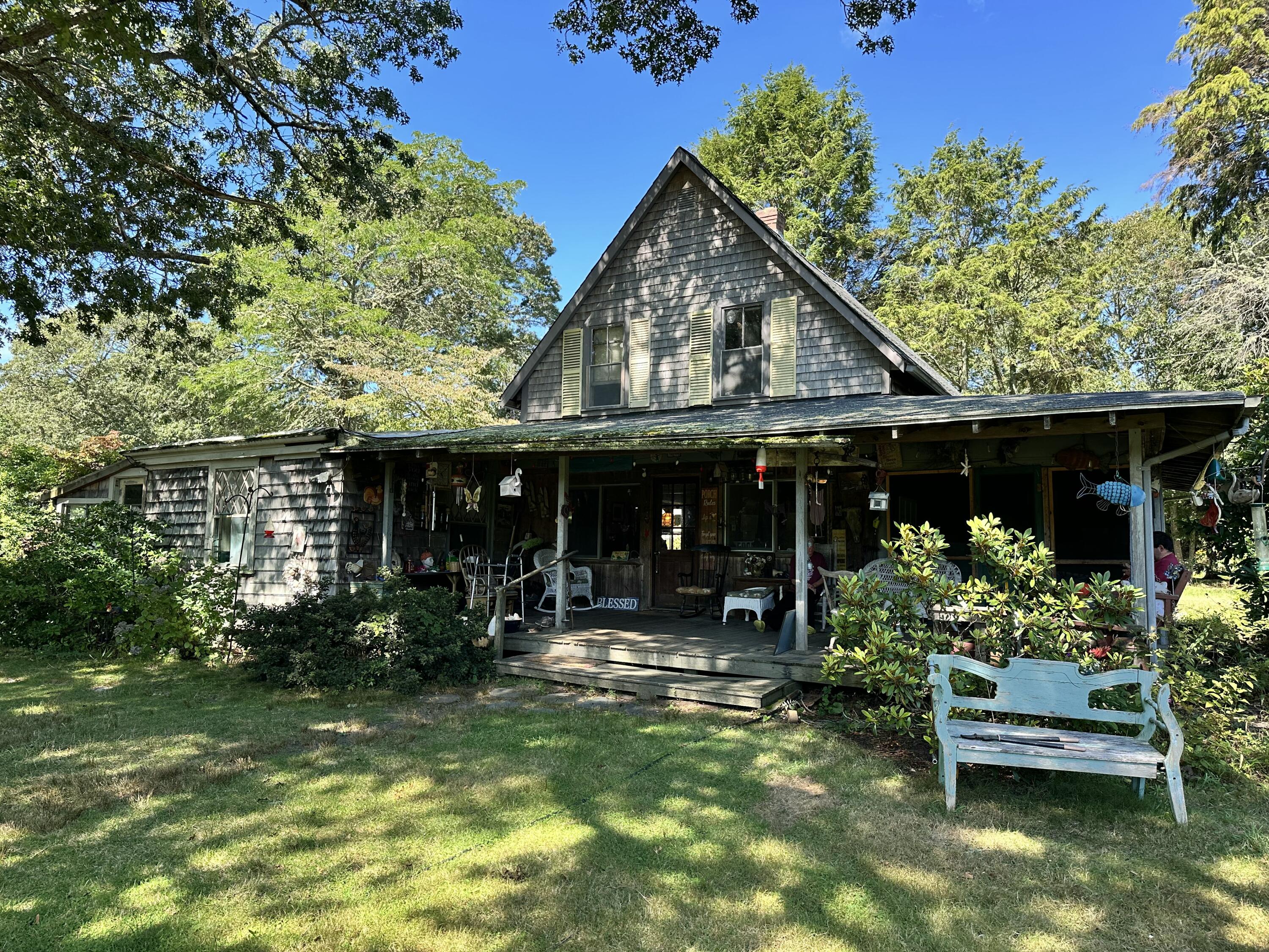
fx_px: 880
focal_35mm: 24
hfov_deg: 71.6
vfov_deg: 56.8
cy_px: 476
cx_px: 634
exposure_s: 1/650
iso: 80
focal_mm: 6.86
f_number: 1.78
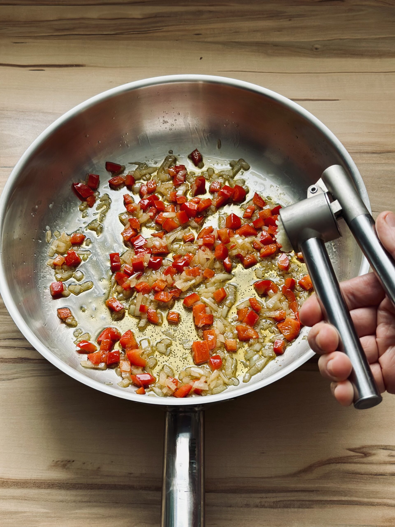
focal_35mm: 48
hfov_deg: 30.3
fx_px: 730
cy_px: 264
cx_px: 198
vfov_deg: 39.7
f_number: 1.78
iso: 100
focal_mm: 6.86
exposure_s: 1/121
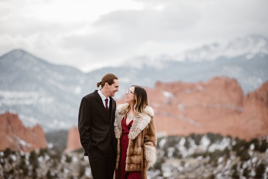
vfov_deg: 16.1
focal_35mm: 85
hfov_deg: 23.9
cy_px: 90
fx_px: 633
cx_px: 134
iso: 200
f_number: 1.8
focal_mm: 85
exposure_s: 1/1000
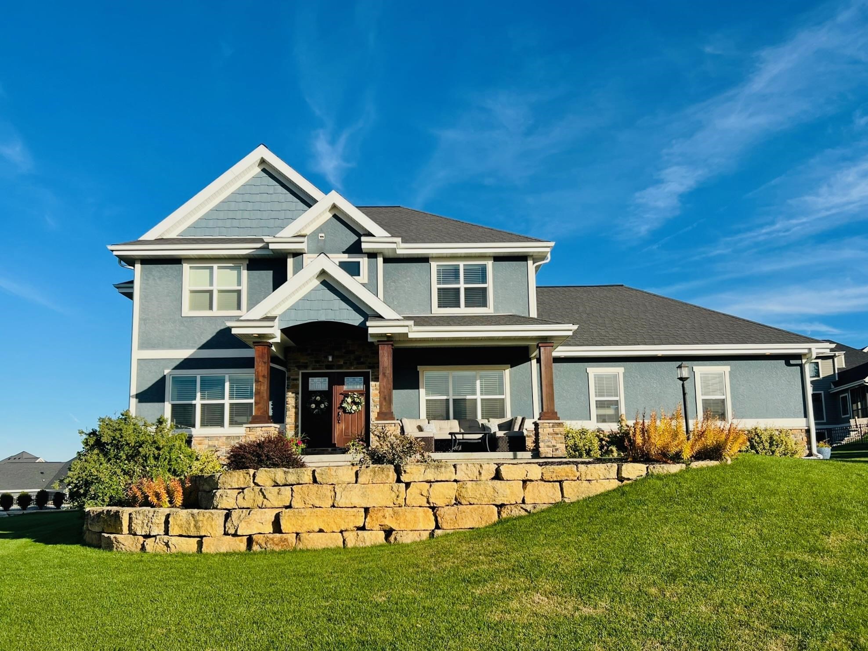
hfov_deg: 67.3
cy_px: 326
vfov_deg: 53.1
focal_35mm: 26
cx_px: 434
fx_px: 652
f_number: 1.5
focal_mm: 5.7
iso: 50
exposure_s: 1/4115
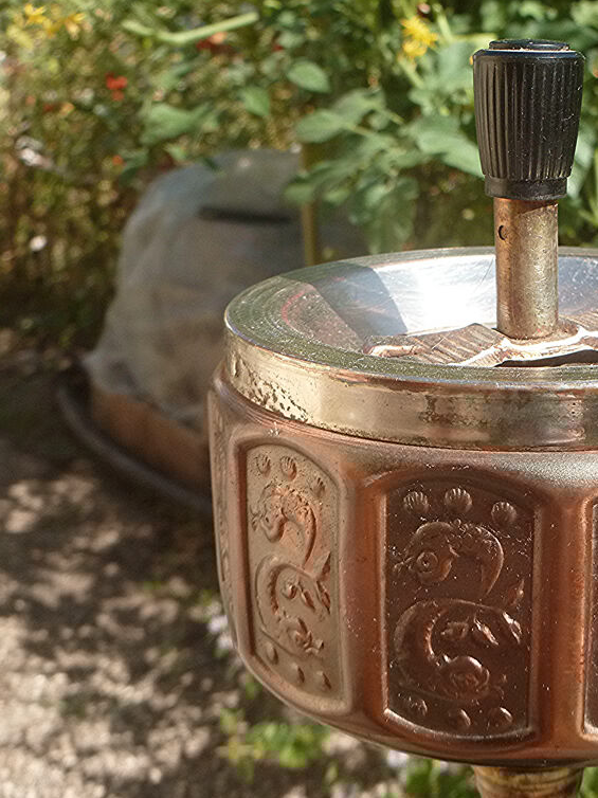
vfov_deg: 36.2
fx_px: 1221
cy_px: 395
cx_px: 517
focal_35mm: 53
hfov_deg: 26.7
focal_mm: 6.9
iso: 200
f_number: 3.7
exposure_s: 1/640
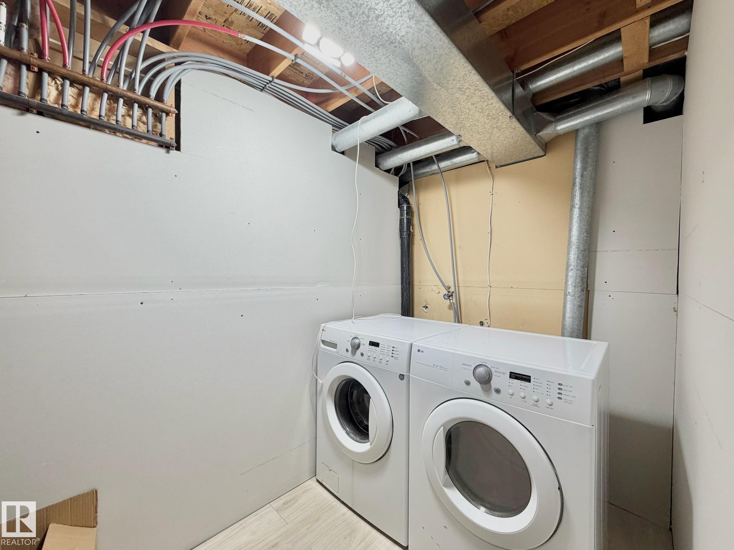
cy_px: 275
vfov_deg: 85.7
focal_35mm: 14
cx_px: 367
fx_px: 297
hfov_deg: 102.1
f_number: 2.2
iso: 80
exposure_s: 1/120
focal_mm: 2.22
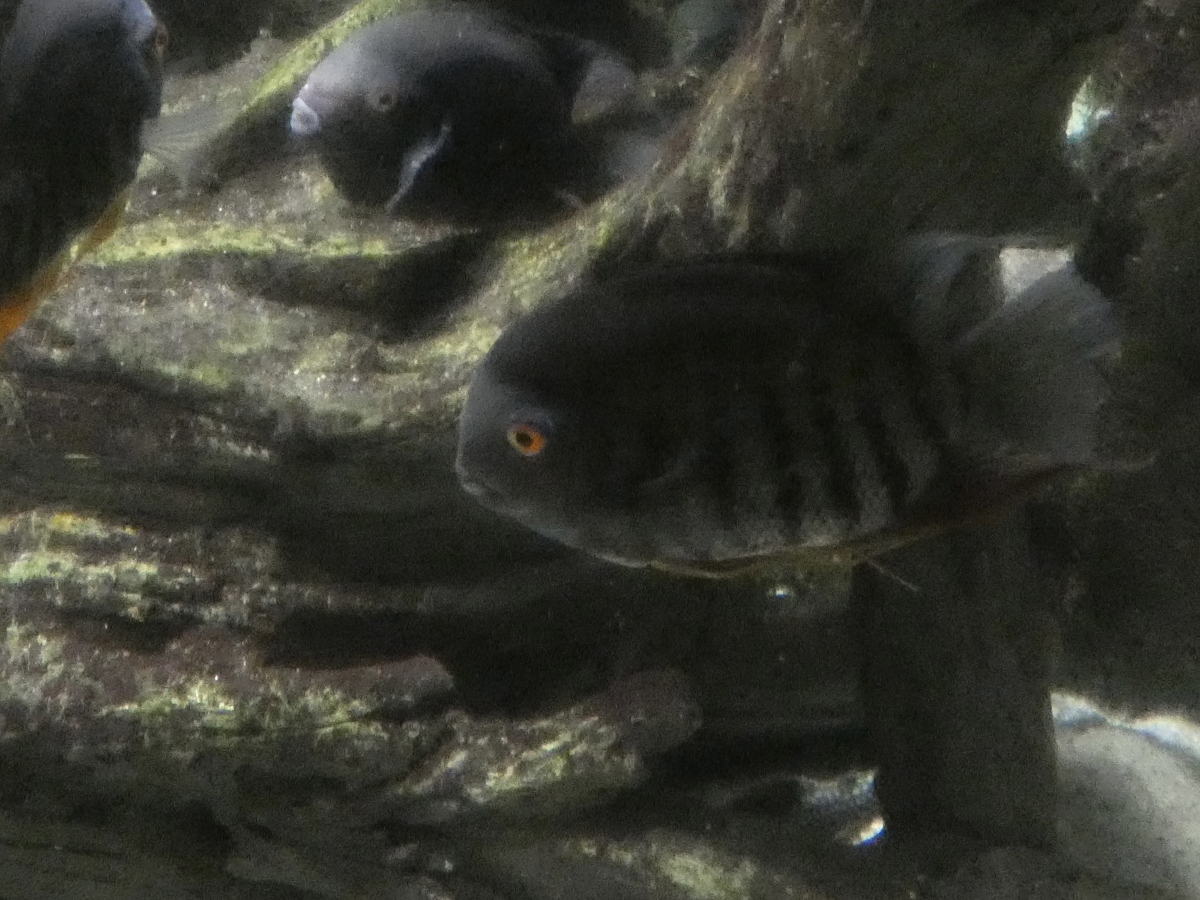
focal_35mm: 20
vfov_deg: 66.0
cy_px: 450
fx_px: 693
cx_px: 600
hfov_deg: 81.7
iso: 1600
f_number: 2.8
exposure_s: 1/40
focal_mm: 3.6
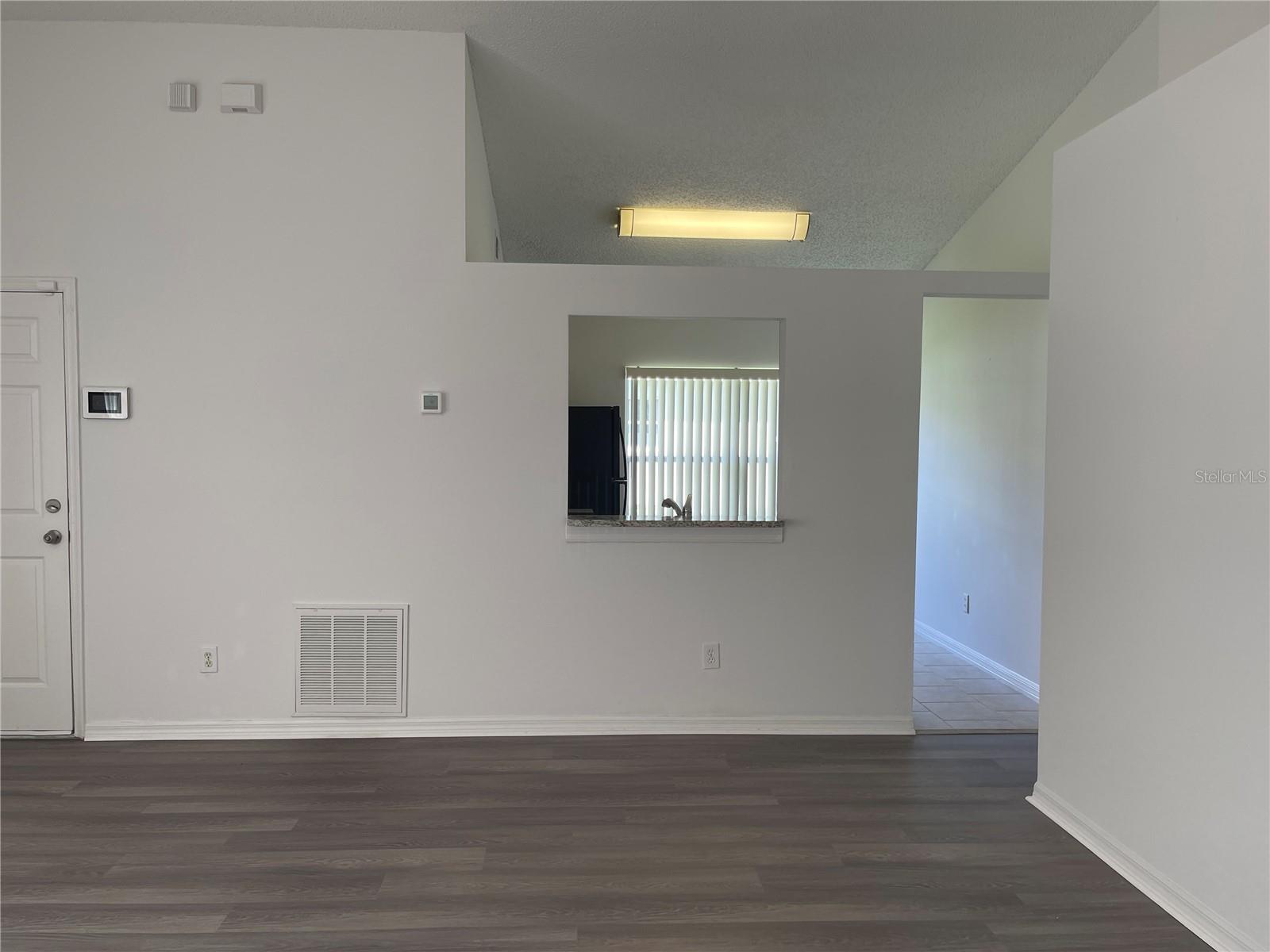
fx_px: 954
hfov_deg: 67.3
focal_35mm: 26
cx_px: 635
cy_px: 476
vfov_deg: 53.1
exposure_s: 1/120
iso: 64
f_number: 1.6
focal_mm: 5.1
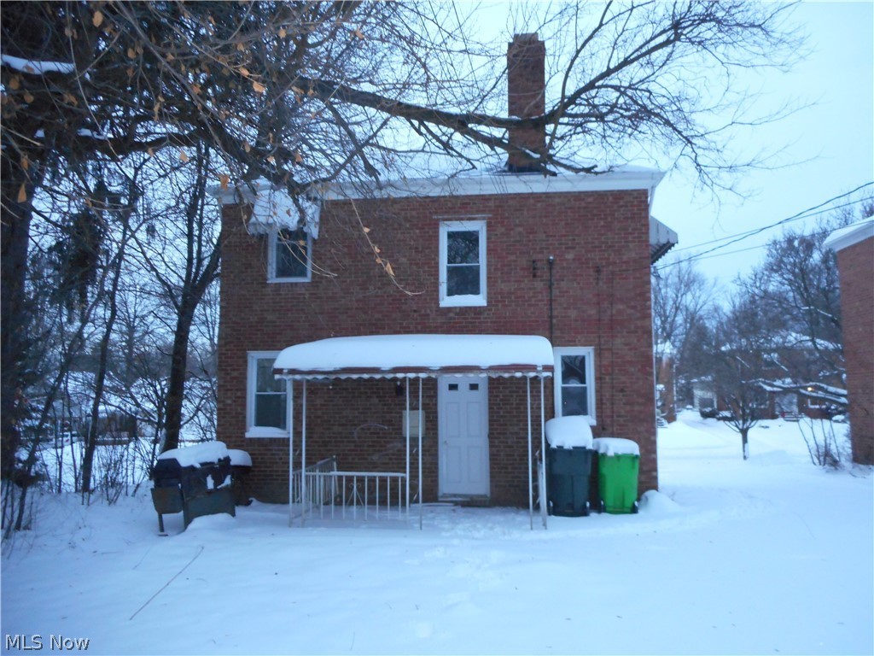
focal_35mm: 25
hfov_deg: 69.4
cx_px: 437
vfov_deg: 54.9
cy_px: 328
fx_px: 631
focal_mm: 4.5
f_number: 3.7
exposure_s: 1/25
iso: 400
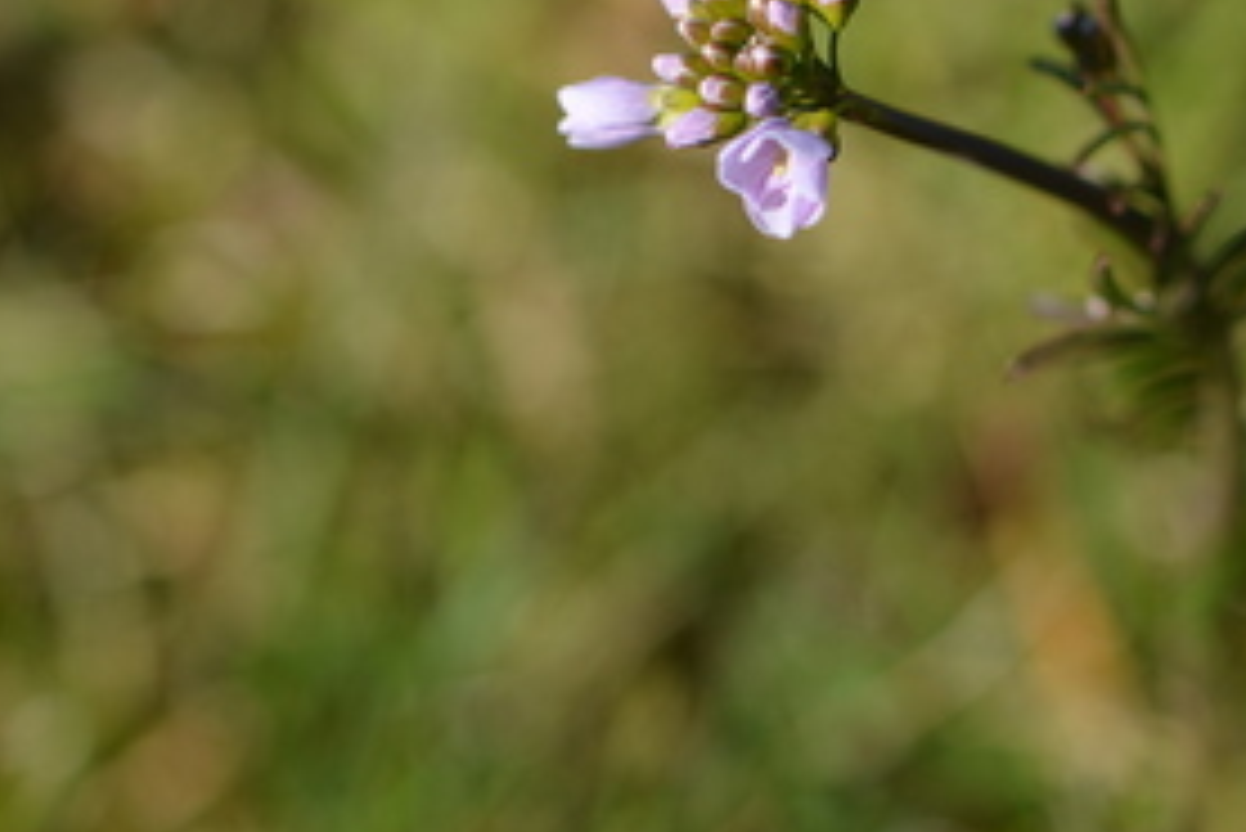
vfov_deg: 6.1
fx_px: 7757
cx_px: 684
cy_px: 178
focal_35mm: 224
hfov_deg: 9.2
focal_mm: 90
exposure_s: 1/1600
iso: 100
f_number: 3.3
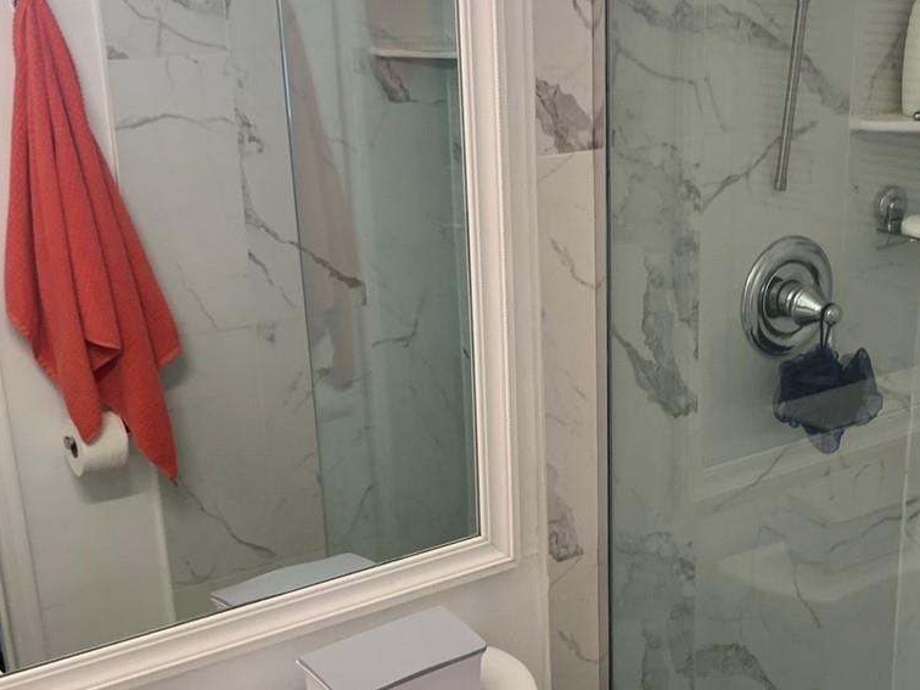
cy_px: 515
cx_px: 616
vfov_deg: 26.2
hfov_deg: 34.6
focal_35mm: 55
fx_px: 1462
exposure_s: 1/60
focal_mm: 4.25
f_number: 1.8
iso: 64
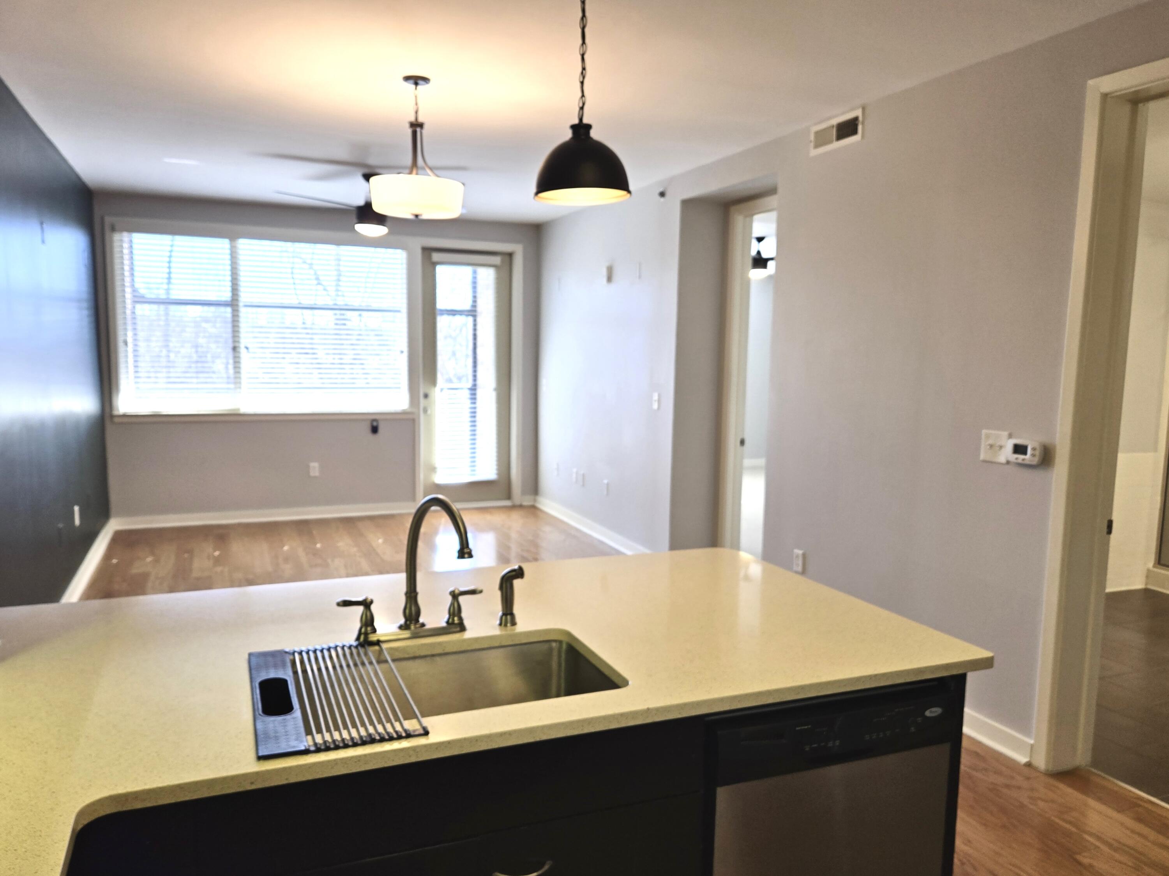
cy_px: 438
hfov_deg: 73.9
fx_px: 777
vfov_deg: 58.9
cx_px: 584
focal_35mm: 23
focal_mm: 5.4
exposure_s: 1/120
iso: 50
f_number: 1.8
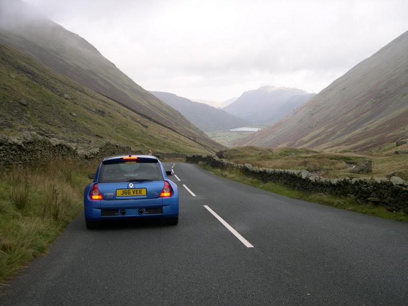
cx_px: 204
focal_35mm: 38
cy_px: 153
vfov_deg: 37.7
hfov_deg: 49.0
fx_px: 448
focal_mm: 8
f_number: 2.8
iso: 100
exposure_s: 1/250
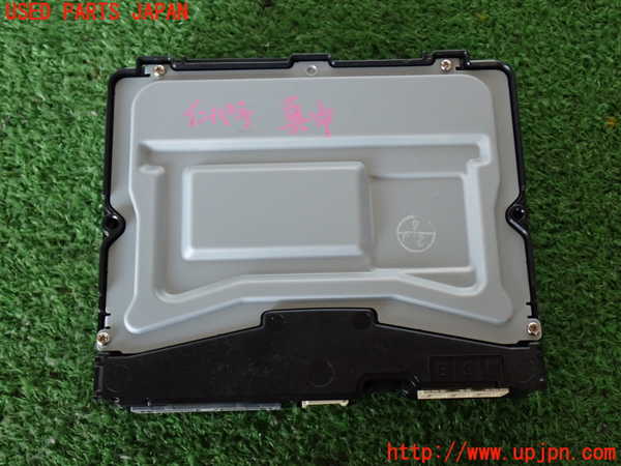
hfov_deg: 40.4
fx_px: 843
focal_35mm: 47
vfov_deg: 30.9
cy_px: 233
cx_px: 310
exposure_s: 1/50
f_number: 3.1
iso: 500
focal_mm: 8.4
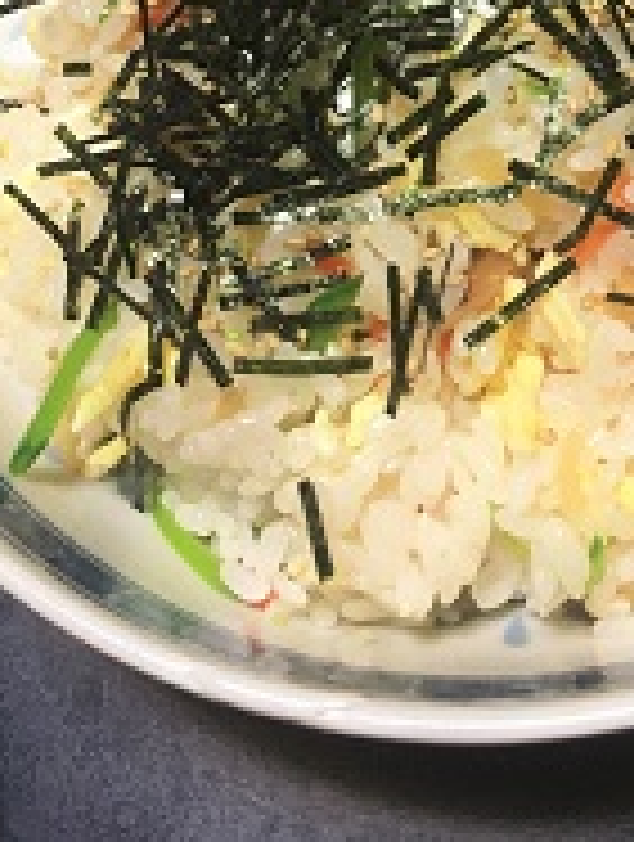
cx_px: 504
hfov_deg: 22.0
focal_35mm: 66
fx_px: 1606
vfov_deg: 26.7
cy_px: -108
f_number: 2.2
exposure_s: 1/33
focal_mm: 4.15
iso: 250
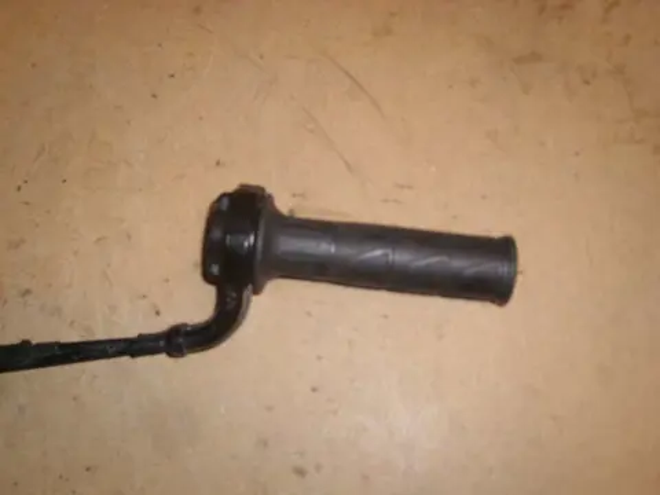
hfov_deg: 52.6
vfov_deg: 40.7
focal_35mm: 35
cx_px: 330
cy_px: 248
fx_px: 667
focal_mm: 5.8
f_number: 2.8
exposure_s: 1/30
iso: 50
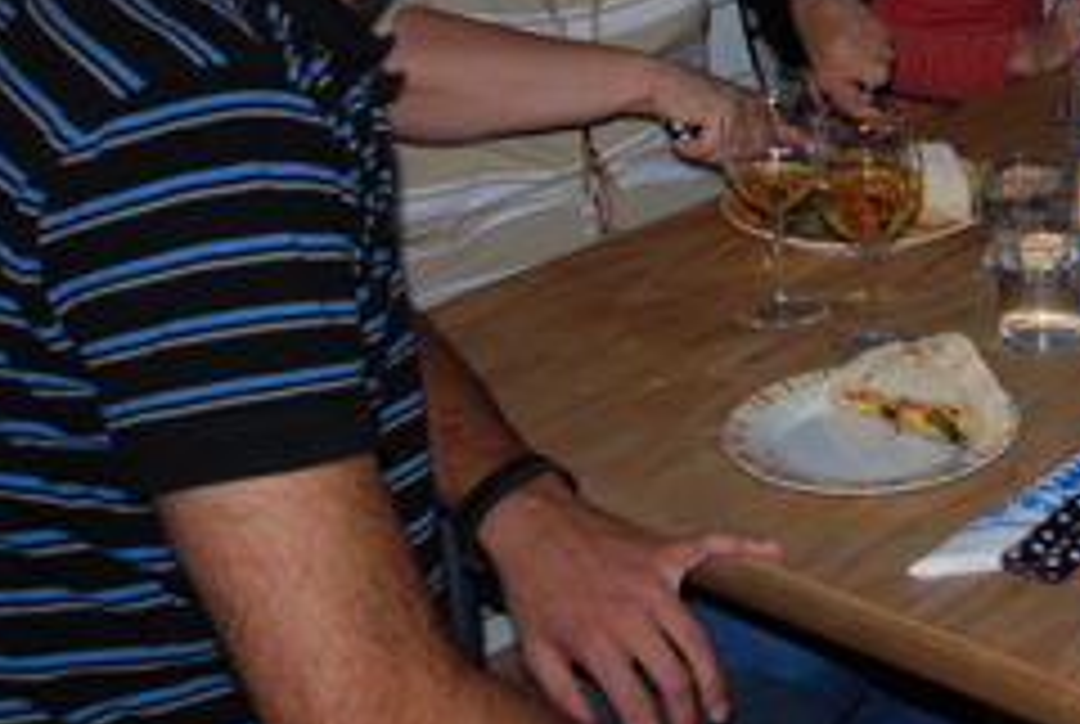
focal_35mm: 80
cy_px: -144
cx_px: 1292
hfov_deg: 23.2
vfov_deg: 16.4
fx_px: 2404
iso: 100
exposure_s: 1/60
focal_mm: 20
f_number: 8
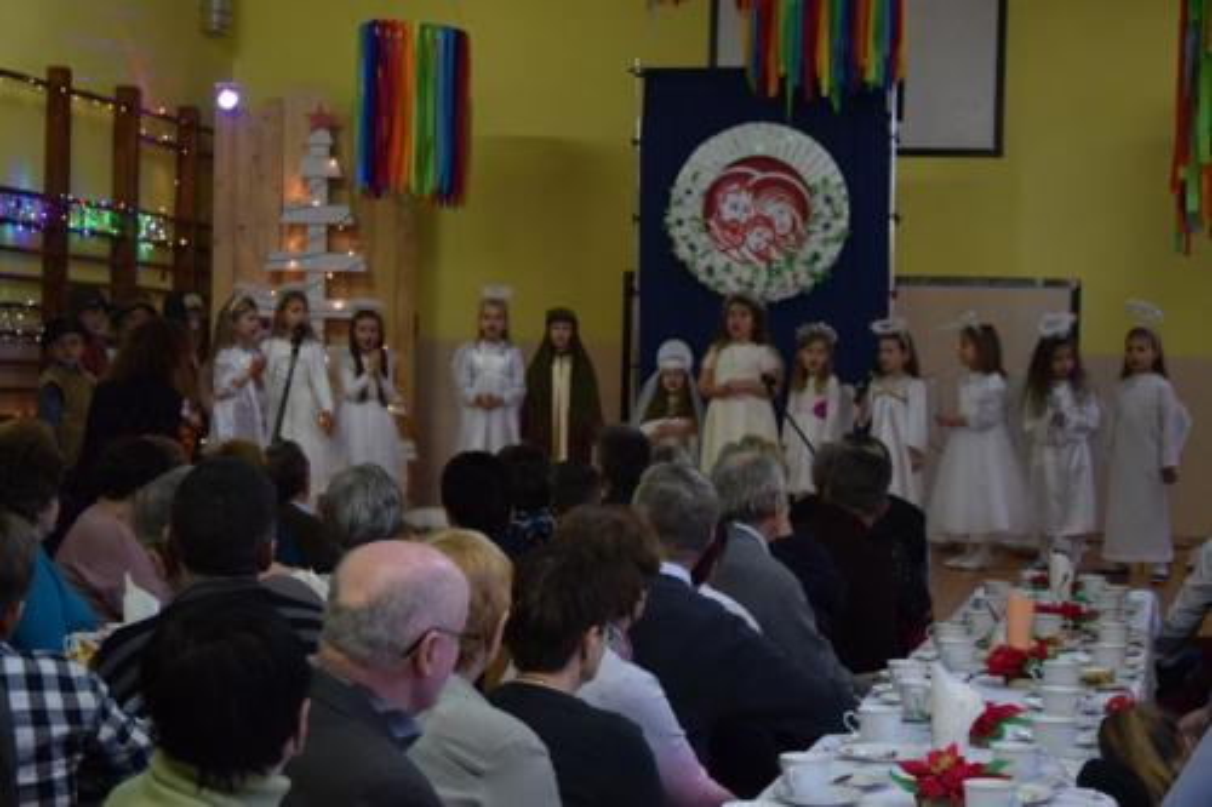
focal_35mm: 72
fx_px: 2423
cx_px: 606
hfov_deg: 28.1
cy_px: 404
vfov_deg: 18.9
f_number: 4.8
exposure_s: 1/60
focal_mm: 48
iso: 2000
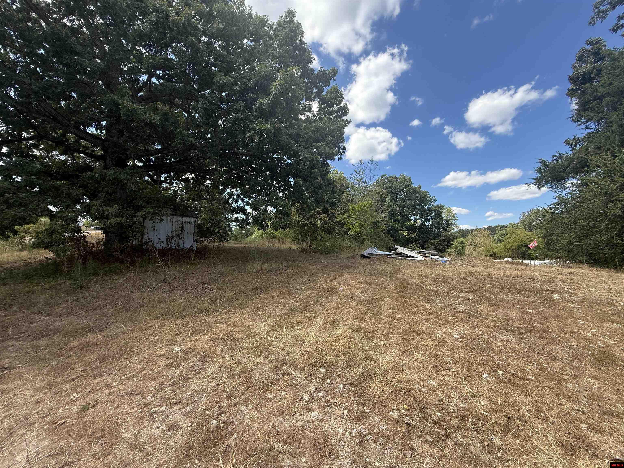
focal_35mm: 14
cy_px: 234
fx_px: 252
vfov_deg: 85.7
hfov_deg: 102.1
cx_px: 312
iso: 64
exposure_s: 1/579
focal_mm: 2.22
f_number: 2.2
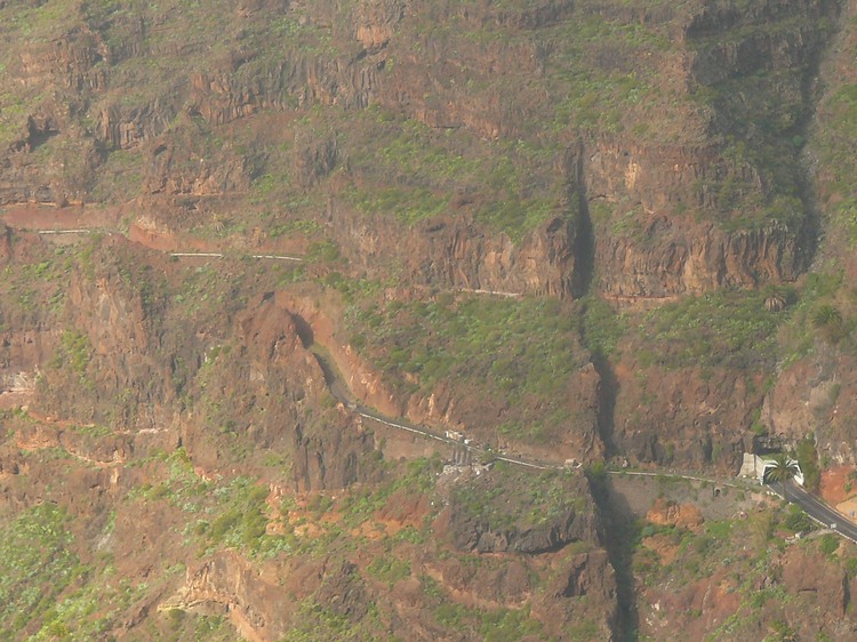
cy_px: 321
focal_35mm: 328
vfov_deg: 4.5
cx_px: 428
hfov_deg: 6.0
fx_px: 8118
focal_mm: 38.9
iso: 100
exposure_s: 1/160
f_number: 4
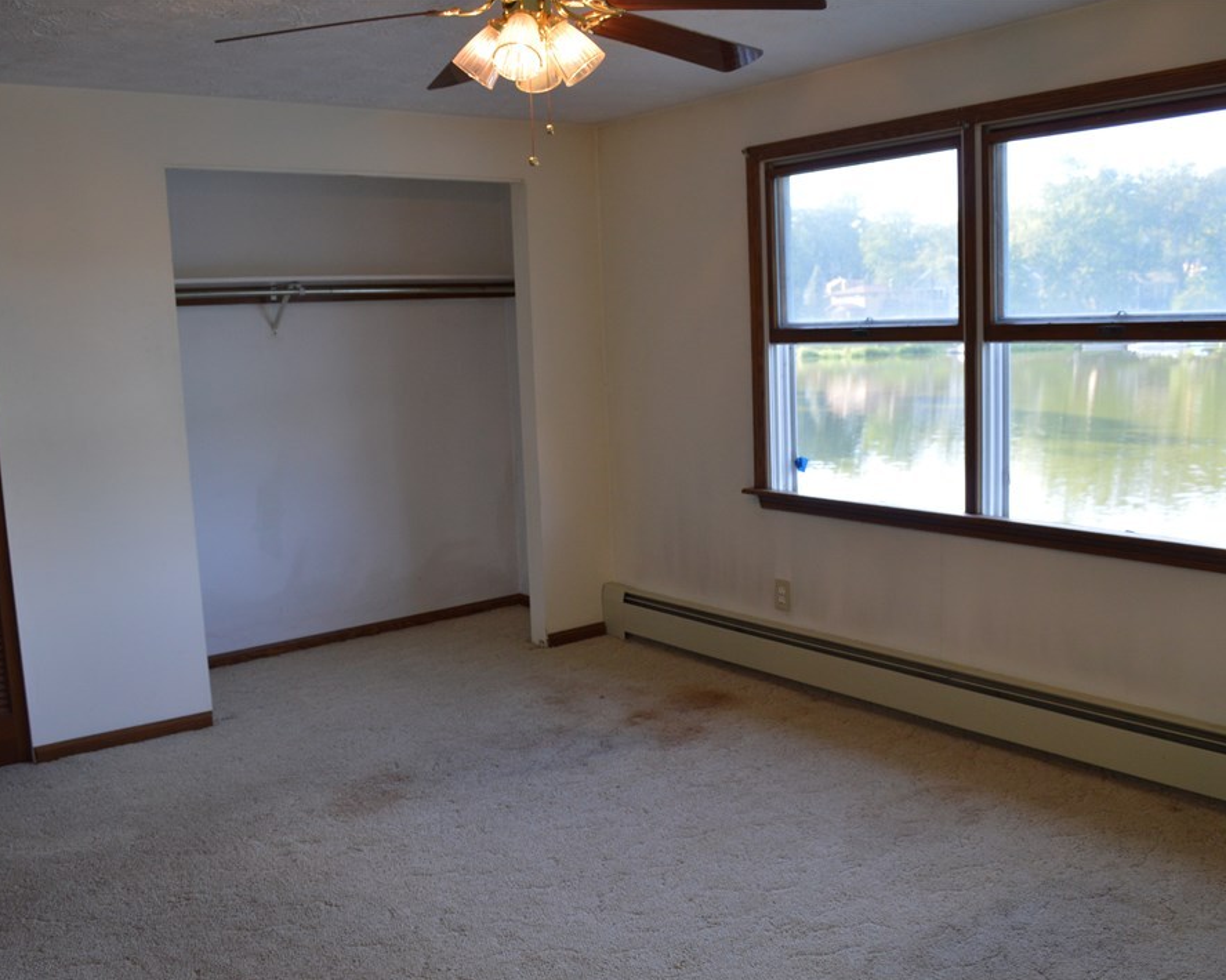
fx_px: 1125
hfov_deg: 57.2
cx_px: 586
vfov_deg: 47.1
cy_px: 496
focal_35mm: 31
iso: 400
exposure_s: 1/80
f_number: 4.5
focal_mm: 18
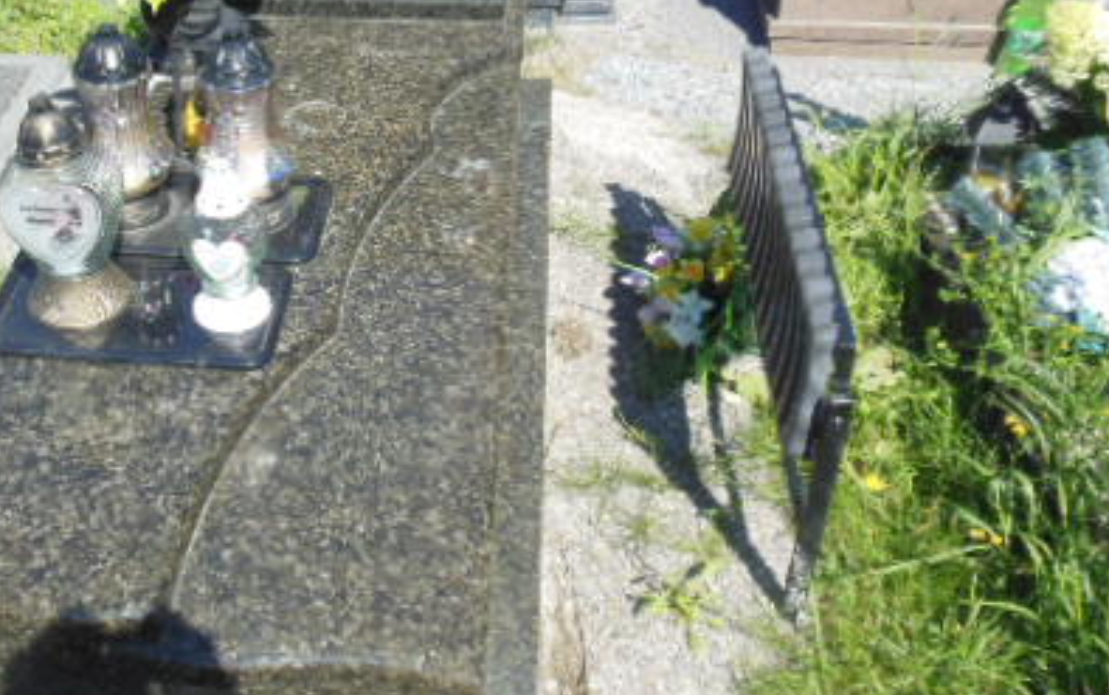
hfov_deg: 45.1
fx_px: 1301
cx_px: 329
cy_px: 236
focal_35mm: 43
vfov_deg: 29.7
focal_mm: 4.5
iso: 125
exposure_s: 1/1000
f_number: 3.2
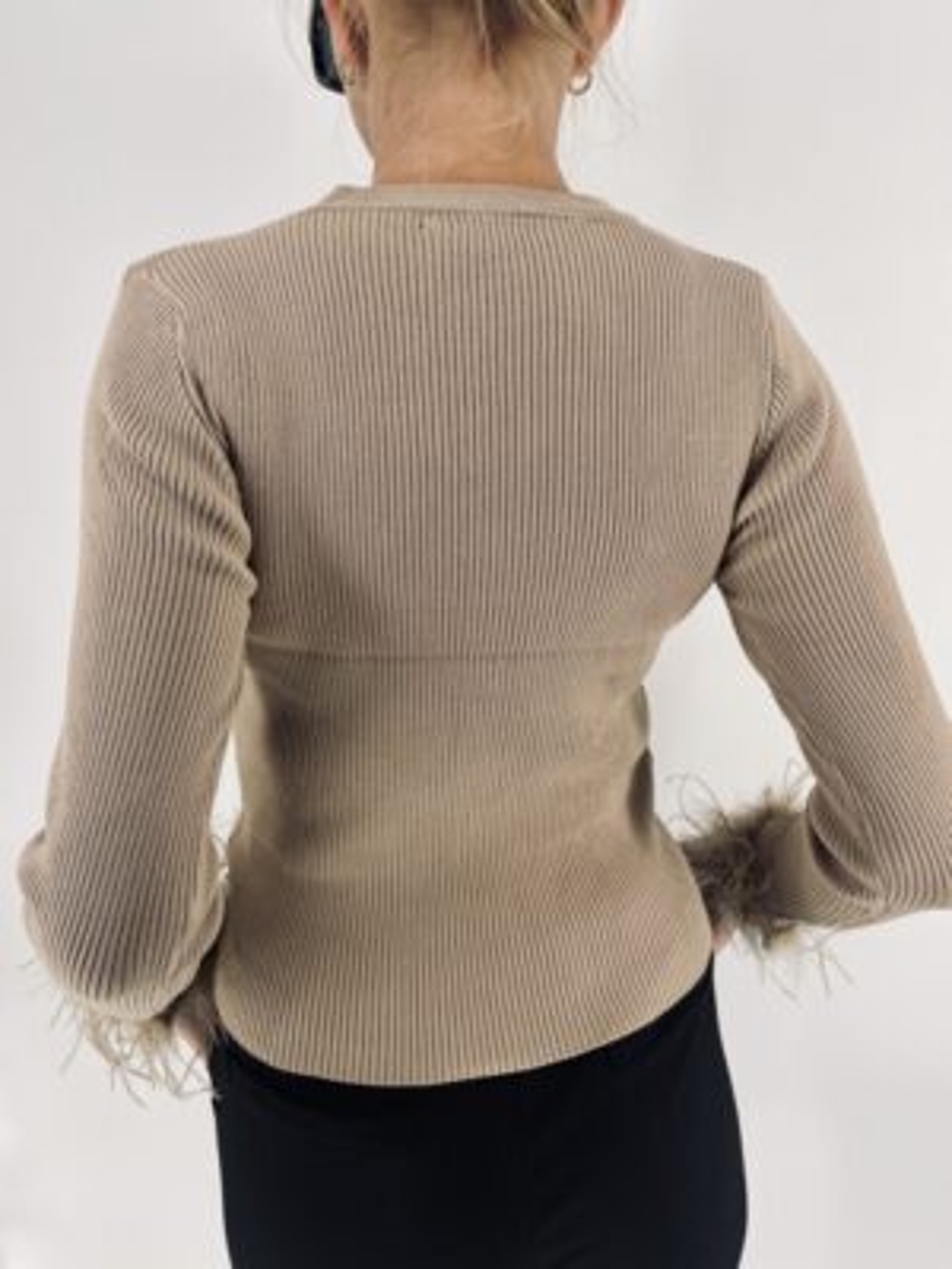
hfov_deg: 53.1
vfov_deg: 67.3
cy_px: 634
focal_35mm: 26
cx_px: 476
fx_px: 953
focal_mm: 4.2
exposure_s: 1/306
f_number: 1.6
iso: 32
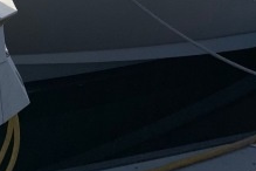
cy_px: -145
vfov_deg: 12.5
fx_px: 704
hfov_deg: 20.5
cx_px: 85
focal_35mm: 99
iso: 32
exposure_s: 1/17857
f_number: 1.8
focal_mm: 4.25
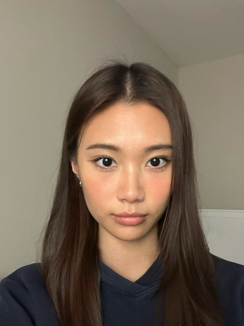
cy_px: 202
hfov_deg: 48.2
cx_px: 130
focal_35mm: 29
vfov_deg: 60.9
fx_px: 273
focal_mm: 2.69
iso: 320
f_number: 1.9
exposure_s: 1/40
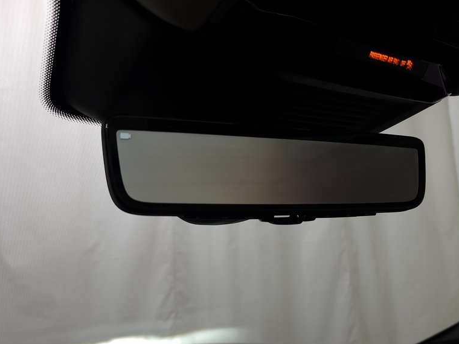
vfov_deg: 45.4
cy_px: 173
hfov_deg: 58.1
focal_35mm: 31
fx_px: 411
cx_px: 264
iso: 16
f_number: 1.7
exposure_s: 1/60
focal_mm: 6.3
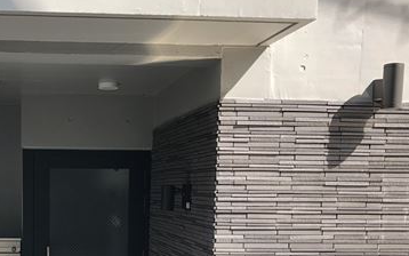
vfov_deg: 23.6
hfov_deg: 36.6
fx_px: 591
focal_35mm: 53
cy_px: 243
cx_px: 70
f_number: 1.8
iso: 20
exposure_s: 1/197
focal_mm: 3.99
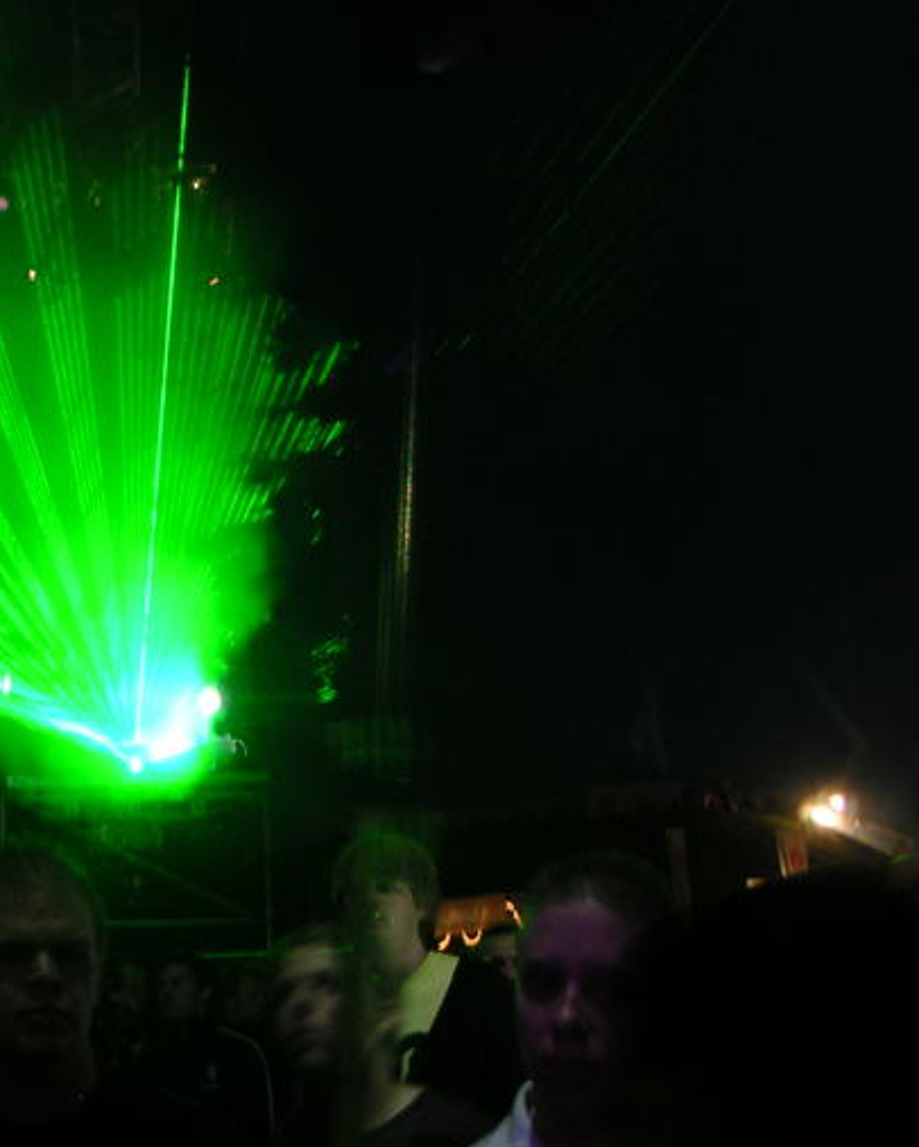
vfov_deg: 33.0
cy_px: 622
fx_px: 1937
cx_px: 86
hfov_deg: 25.8
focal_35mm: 57
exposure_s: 1/10
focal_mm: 5.7
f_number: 2.8
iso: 100
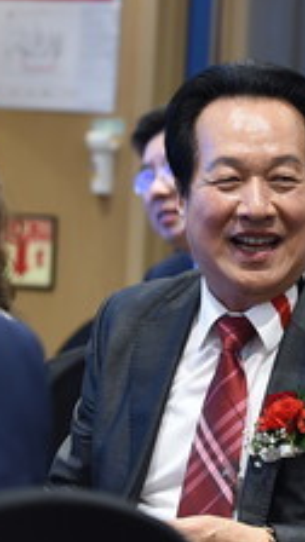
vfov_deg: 7.8
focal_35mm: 275
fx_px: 3954
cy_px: 142
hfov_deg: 4.4
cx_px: 537
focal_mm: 98
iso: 800
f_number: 4
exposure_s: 1/60
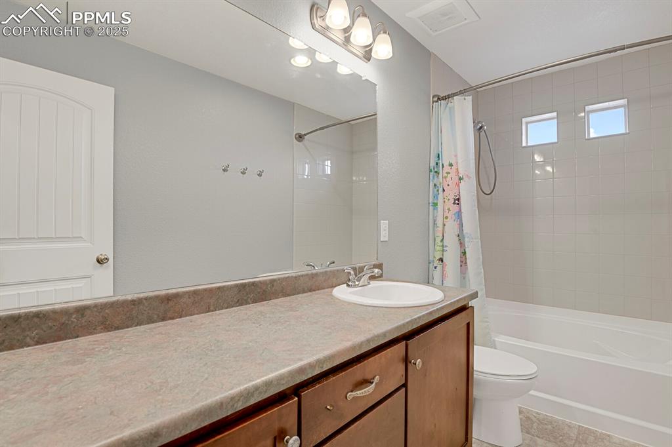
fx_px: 317
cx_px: 336
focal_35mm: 17
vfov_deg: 70.4
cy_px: 224
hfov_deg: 93.3
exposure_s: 2.5
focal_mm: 17
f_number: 8
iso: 250
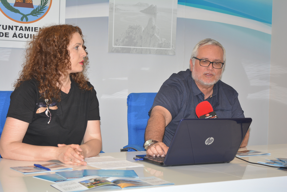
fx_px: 539
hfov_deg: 29.8
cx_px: 144
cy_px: 96
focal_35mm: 68
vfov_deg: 20.2
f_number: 5
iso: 400
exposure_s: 1/60
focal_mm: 45
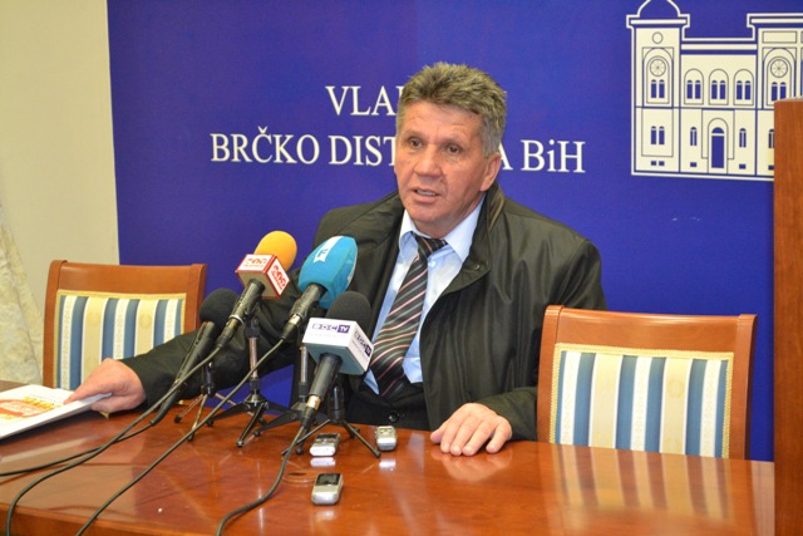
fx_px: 1841
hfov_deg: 24.6
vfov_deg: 16.6
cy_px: 268
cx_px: 402
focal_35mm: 82
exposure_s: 1/60
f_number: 5.6
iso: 3200
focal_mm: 55
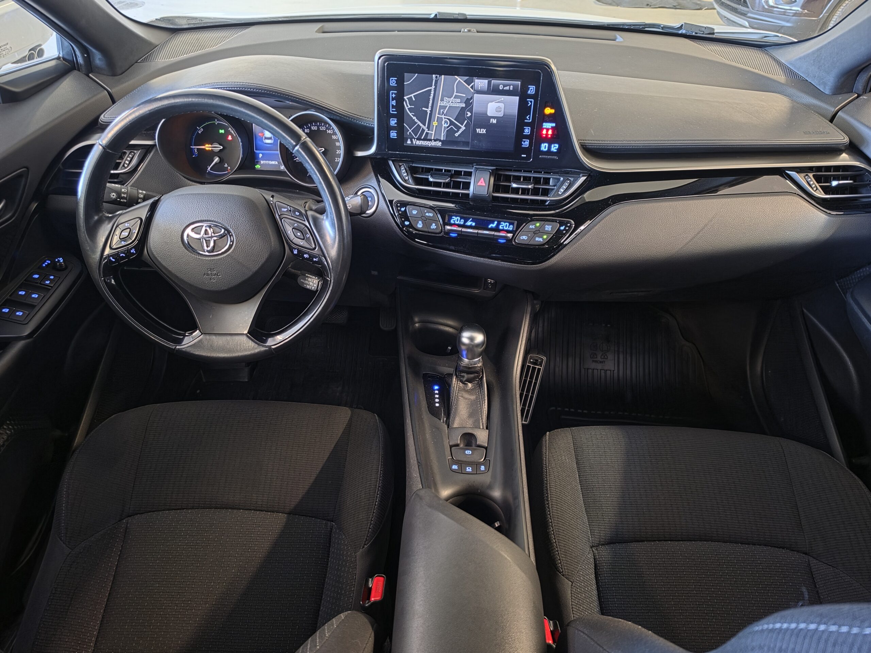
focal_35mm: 23
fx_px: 579
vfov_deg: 58.9
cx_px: 436
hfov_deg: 73.9
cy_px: 326
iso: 800
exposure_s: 1/16.7
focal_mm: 6.5
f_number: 1.4
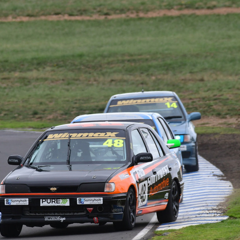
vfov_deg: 1.7
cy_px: 120
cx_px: 73
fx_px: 7962
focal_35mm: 1015
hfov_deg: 1.7
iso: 500
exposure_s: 1/640
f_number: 10
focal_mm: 500
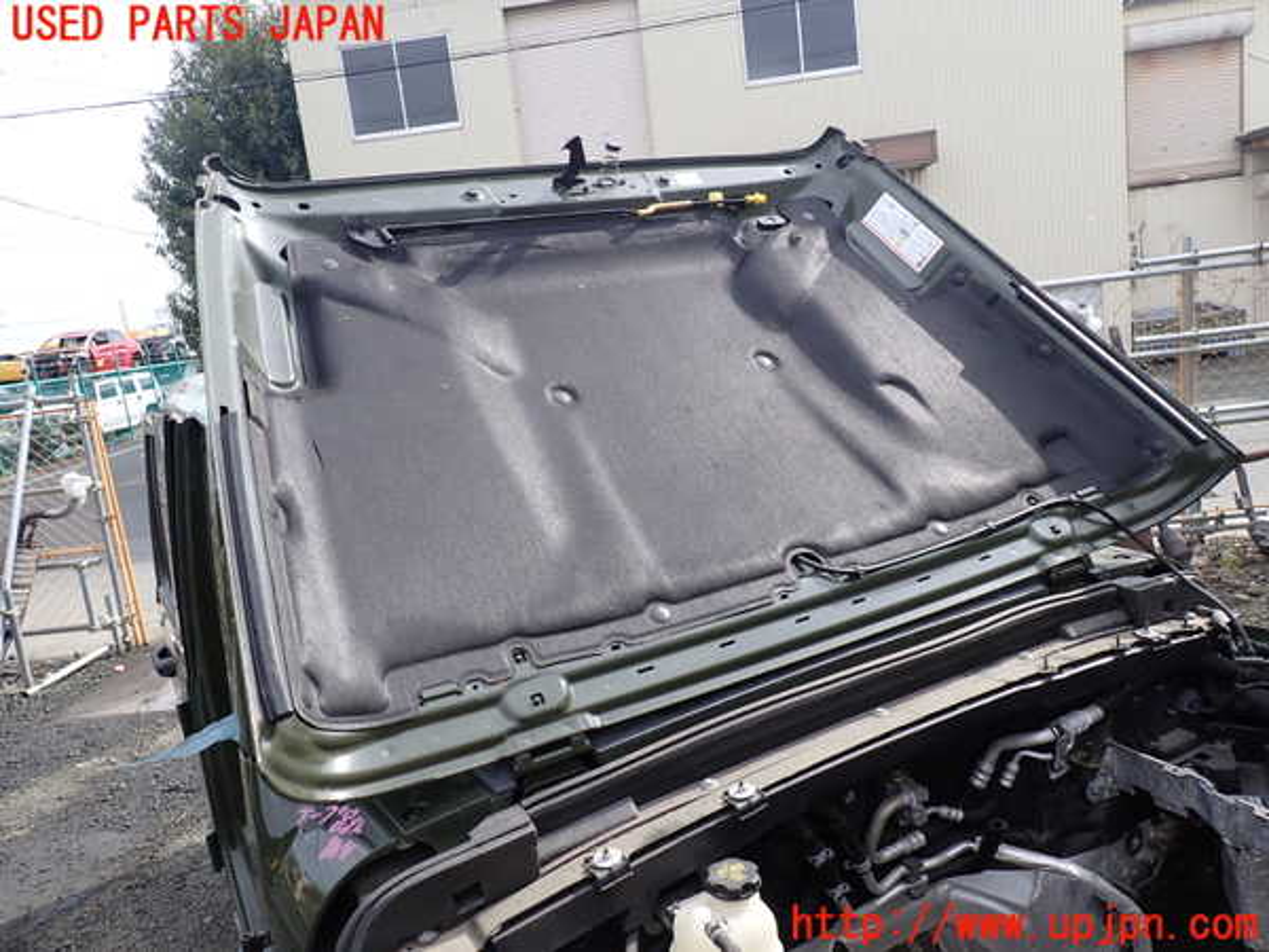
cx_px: 634
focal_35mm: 25
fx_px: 916
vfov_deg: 54.9
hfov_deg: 69.4
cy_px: 476
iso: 100
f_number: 2.8
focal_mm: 4.5
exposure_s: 1/640
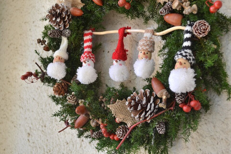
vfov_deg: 31.9
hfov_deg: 46.4
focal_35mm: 42
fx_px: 269
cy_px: 77
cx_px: 116
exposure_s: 1/100
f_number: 5
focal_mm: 28
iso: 400
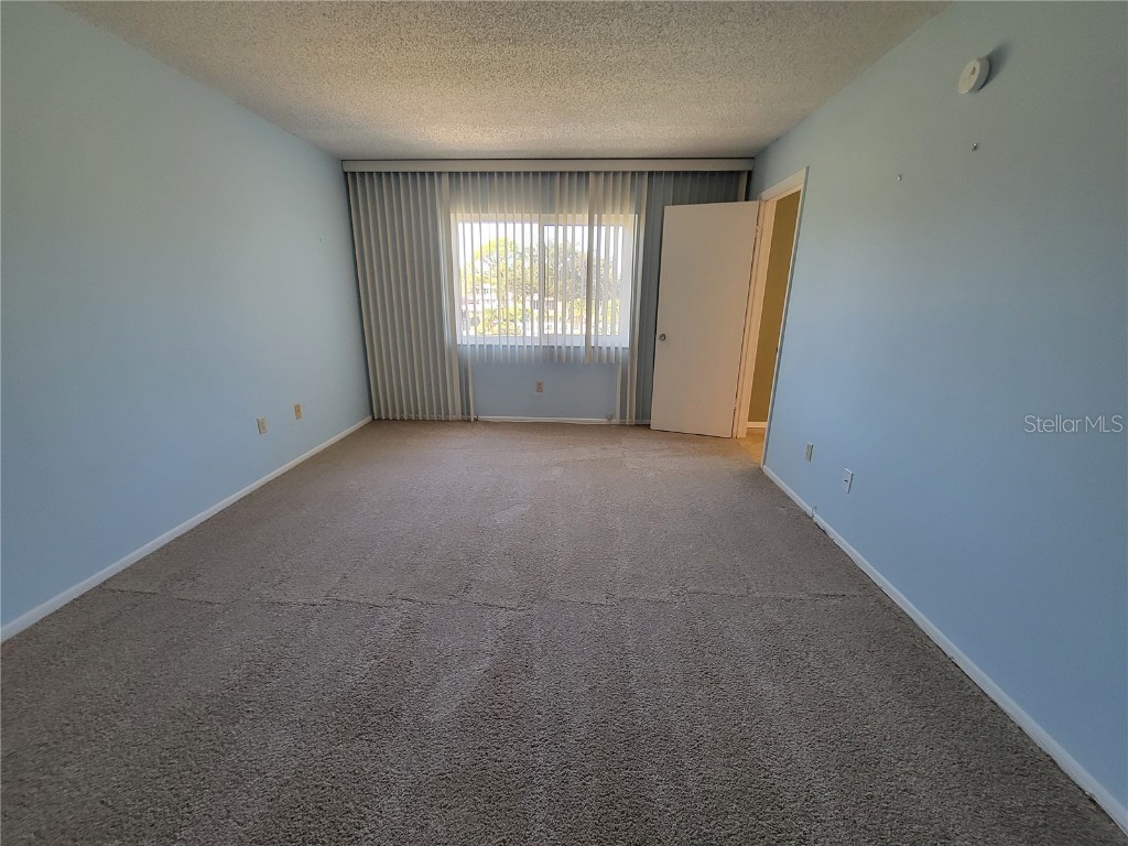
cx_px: 564
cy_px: 423
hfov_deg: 106.2
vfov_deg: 89.9
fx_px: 424
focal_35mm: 13
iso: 200
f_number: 2.2
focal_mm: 2.2
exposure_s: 1/60
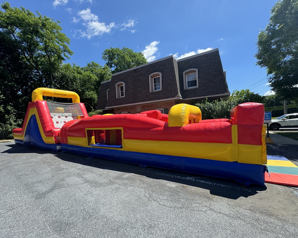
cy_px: 122
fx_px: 132
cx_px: 147
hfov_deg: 96.8
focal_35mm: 15
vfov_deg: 84.0
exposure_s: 1/652
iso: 40
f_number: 2.2
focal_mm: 2.22
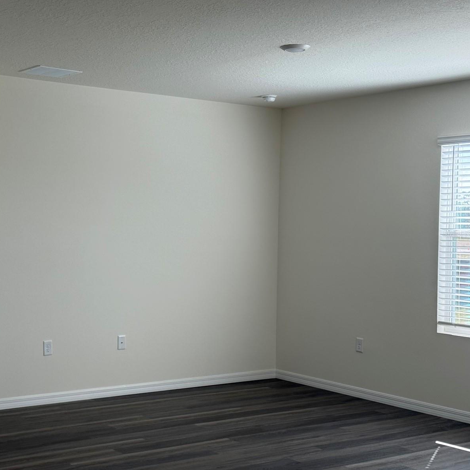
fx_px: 876
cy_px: 234
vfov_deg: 30.0
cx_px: 165
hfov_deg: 29.9
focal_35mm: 57
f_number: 1.78
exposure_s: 1/455
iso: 100
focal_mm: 6.76
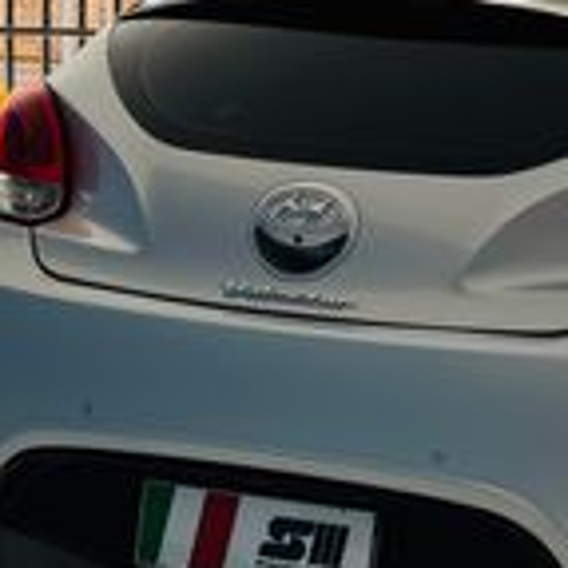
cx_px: 548
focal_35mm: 140
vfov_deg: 12.5
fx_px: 2599
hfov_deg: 12.3
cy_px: 354
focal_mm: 6.76
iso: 64
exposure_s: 1/451
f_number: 1.78
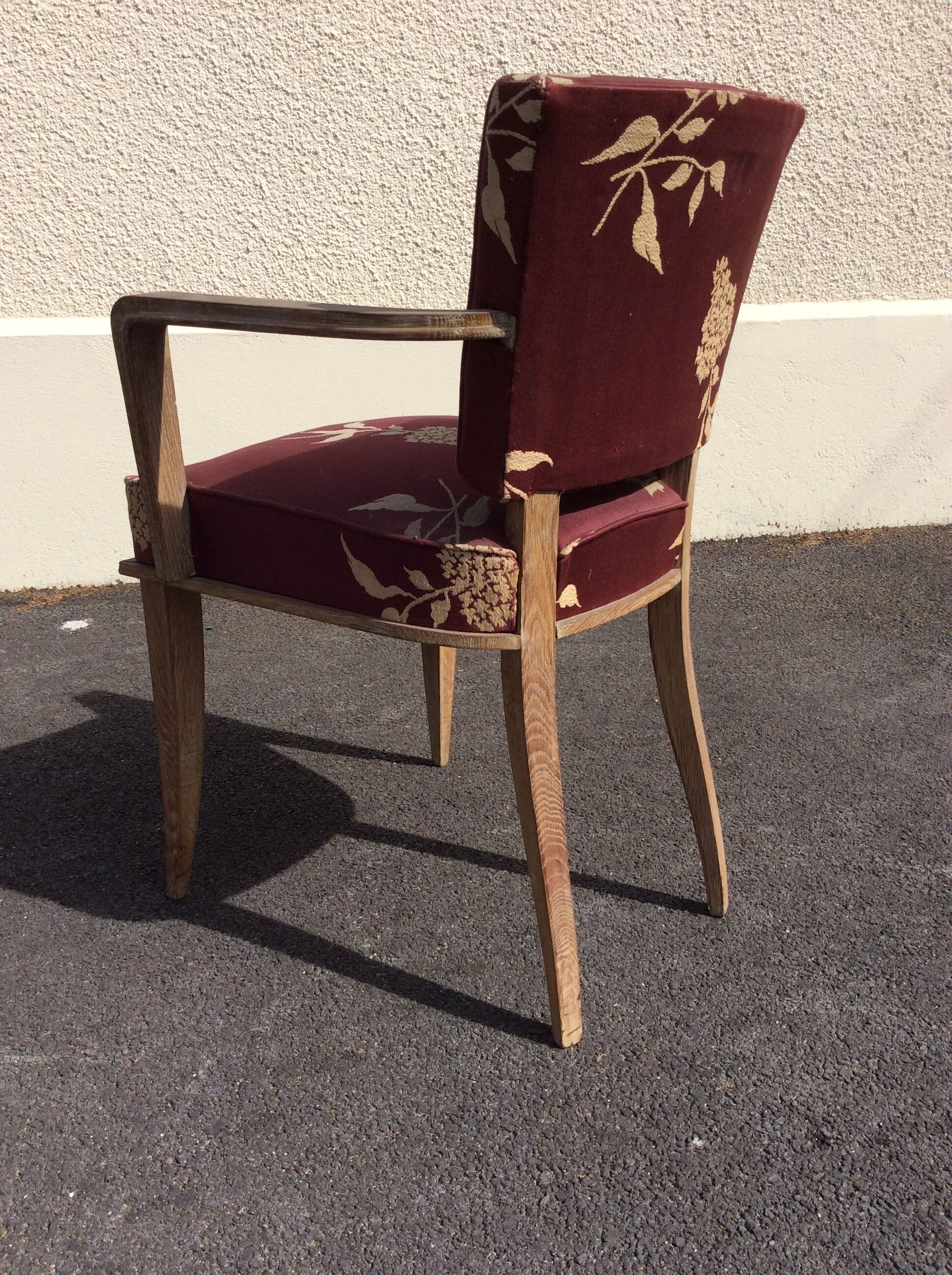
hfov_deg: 44.1
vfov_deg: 56.9
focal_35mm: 32
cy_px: 638
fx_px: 1177
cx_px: 476
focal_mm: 3.3
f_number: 2.4
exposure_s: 1/1546
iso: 32
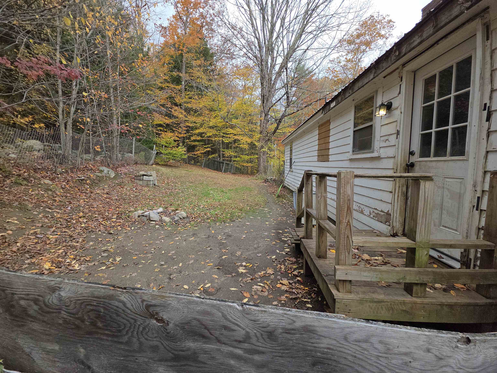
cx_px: 248
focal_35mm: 13
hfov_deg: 106.2
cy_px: 186
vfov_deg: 89.9
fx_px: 187
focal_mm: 2.2
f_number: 1.9
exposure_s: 1/441
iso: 40
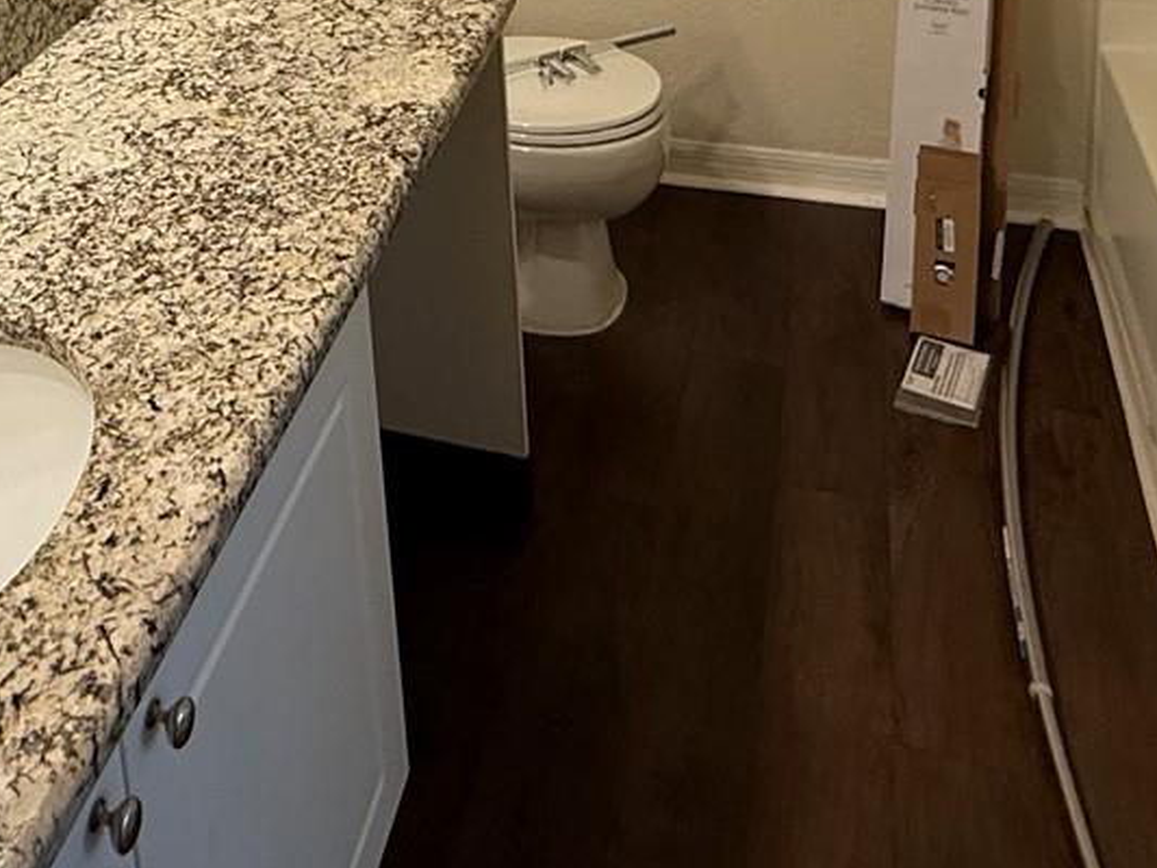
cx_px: 278
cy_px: -258
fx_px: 1404
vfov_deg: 28.3
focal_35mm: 42
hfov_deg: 43.2
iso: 200
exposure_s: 1/60
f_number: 2.2
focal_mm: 2.22
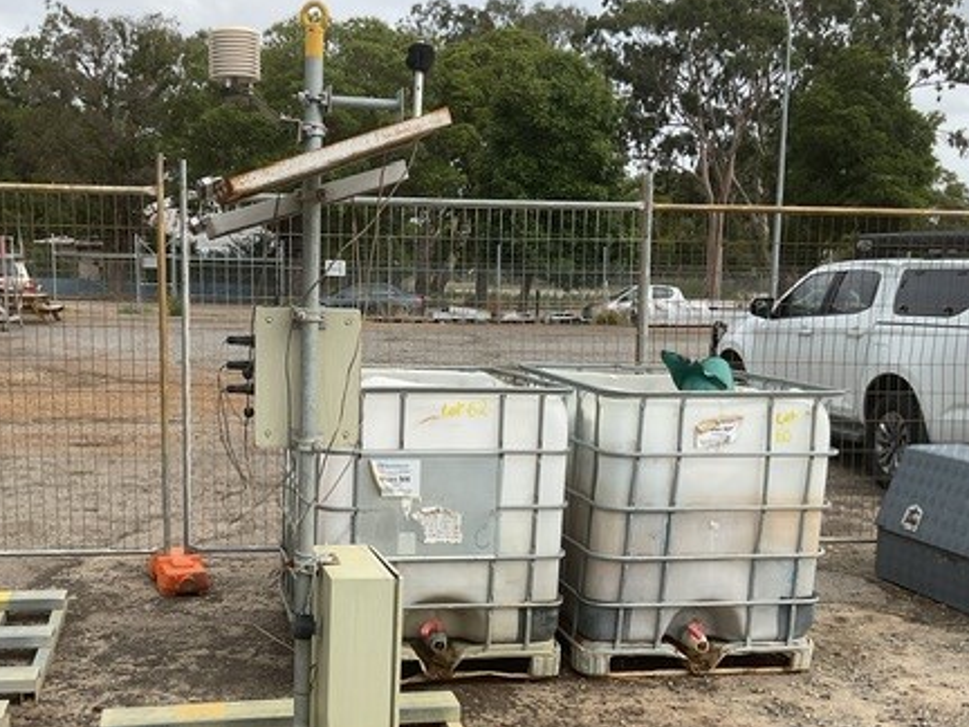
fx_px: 1204
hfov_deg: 43.7
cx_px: 395
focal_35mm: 43
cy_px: 438
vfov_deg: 33.5
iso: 16
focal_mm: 3
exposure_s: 1/1577
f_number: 1.8
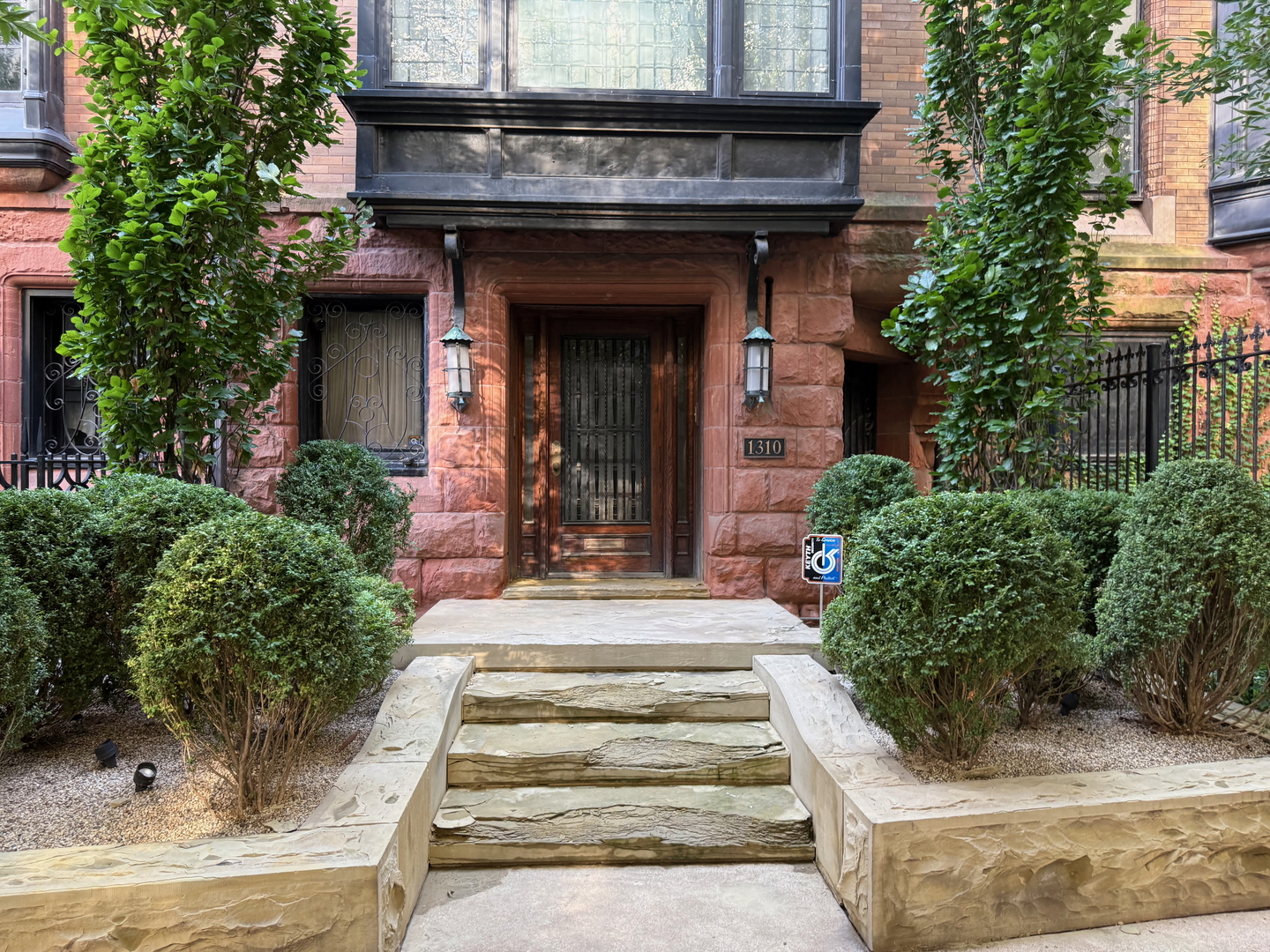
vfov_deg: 56.8
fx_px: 881
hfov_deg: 71.6
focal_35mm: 24
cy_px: 476
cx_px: 635
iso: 200
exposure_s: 1/121
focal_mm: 6.76
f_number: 1.78
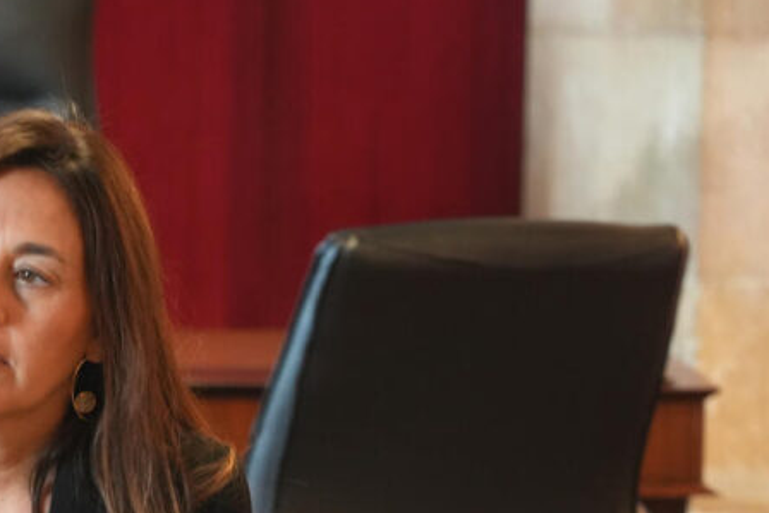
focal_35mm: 240
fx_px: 5128
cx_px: -24
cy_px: 565
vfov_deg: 5.7
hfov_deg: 8.5
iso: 4000
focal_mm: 105
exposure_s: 1/125
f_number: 4
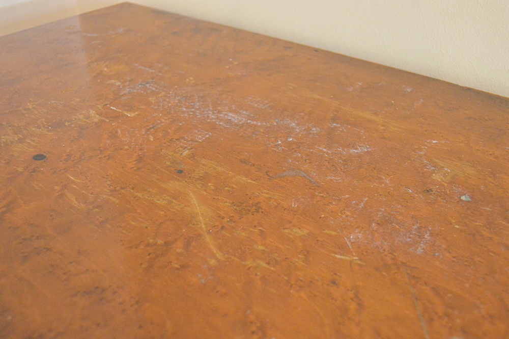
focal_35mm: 34
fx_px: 487
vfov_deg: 38.3
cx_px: 254
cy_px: 170
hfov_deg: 55.1
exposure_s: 1/40
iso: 3200
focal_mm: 23
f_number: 3.8
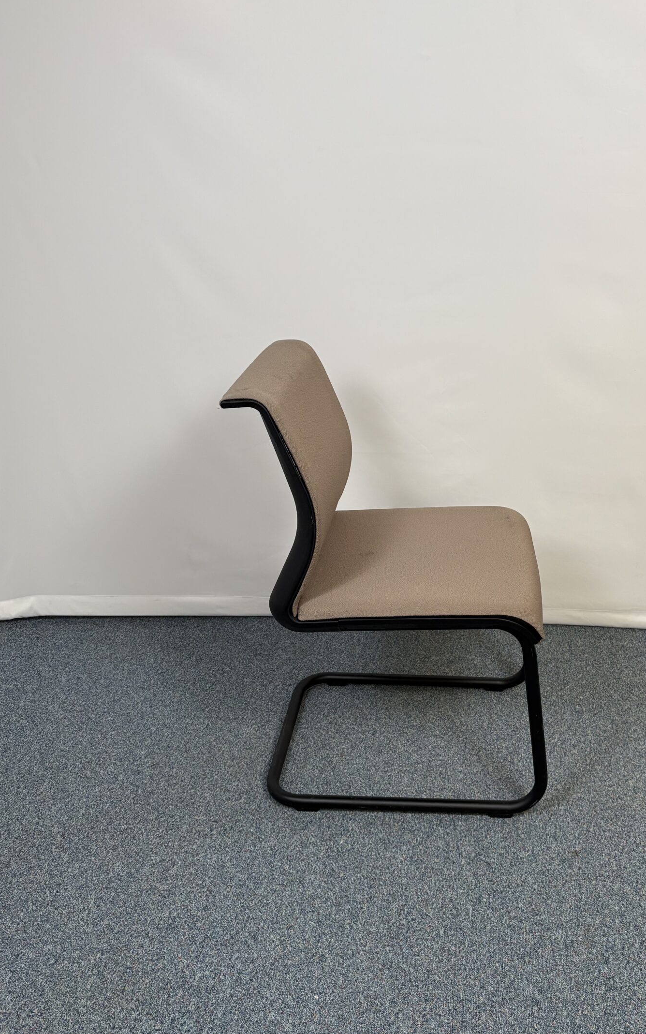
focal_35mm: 33
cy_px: 467
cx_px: 408
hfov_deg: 38.1
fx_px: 930
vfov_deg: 58.0
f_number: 1.6
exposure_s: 1/121
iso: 100
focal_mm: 5.96
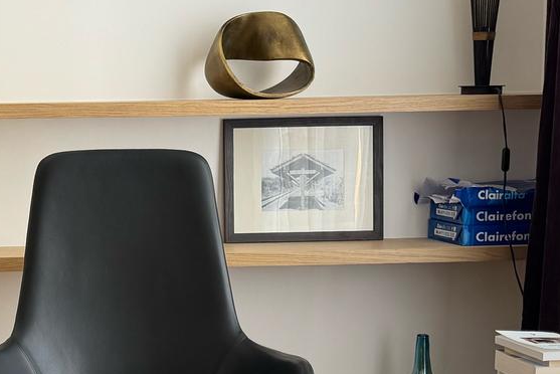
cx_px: -39
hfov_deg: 22.4
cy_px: 249
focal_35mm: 86
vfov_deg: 15.9
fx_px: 1338
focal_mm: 6.76
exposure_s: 1/121
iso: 100
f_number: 1.78
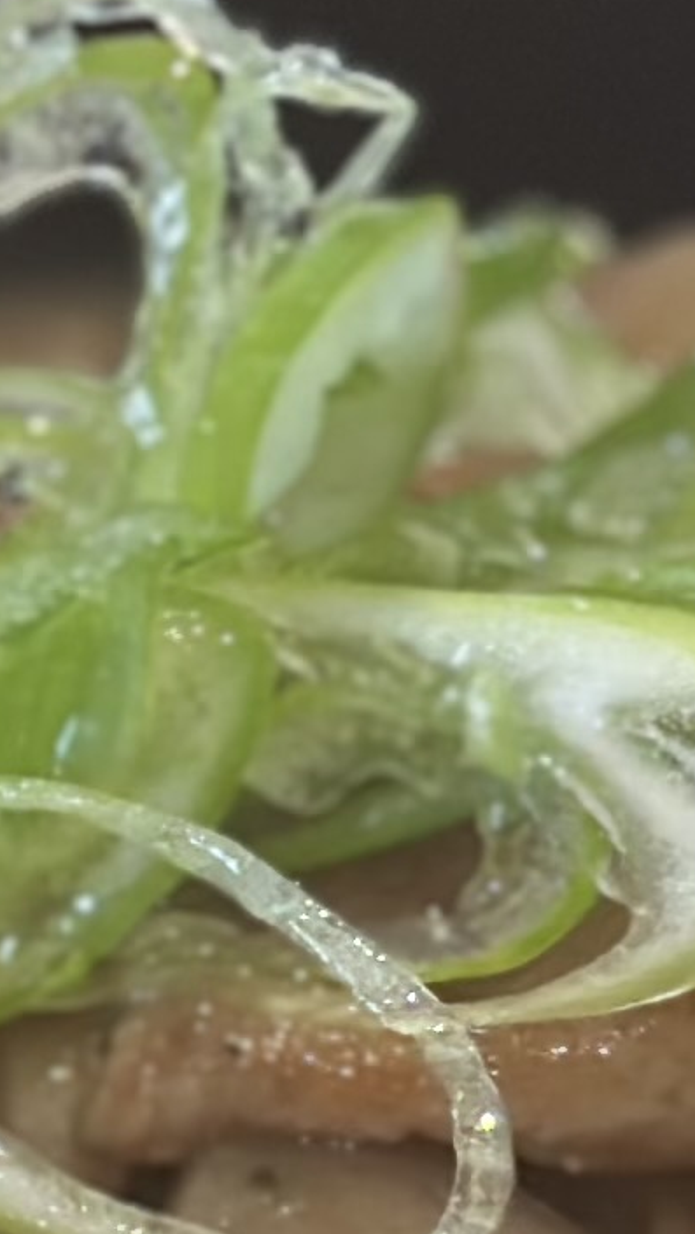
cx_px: -1154
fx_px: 9788
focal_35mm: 299
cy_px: 548
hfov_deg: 4.0
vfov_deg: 7.2
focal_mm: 6.86
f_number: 1.78
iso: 160
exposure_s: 1/50
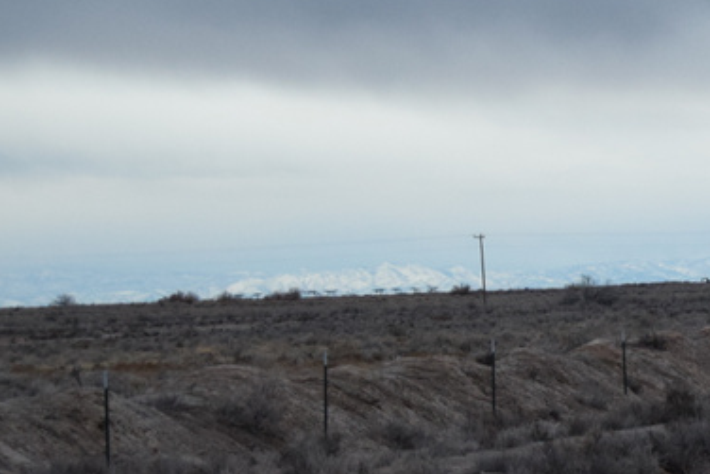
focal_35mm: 204
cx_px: 871
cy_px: 224
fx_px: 4025
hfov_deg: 9.9
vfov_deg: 6.7
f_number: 4.8
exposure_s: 1/60
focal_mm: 50
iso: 1250
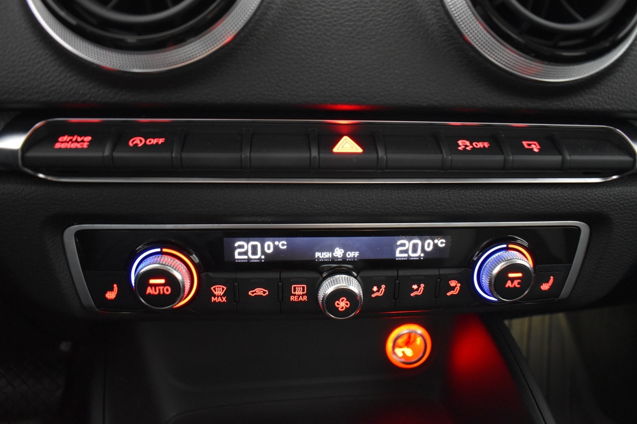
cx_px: 318
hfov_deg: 67.4
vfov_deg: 47.9
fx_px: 478
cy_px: 212
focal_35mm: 27
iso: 3200
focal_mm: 18
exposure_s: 1/15
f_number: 3.5
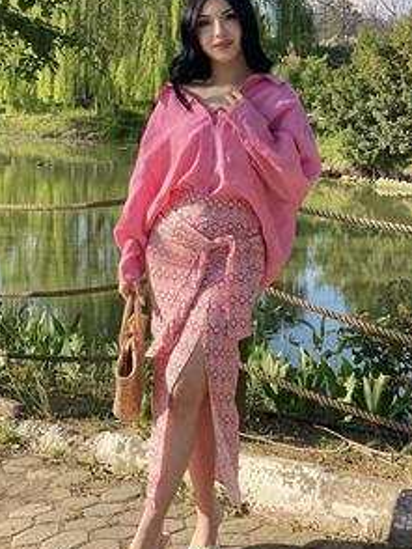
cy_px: 244
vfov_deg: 26.6
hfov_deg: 20.2
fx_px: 1157
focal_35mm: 73
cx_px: 192
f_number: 2
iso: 20
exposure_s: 1/494
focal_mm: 6
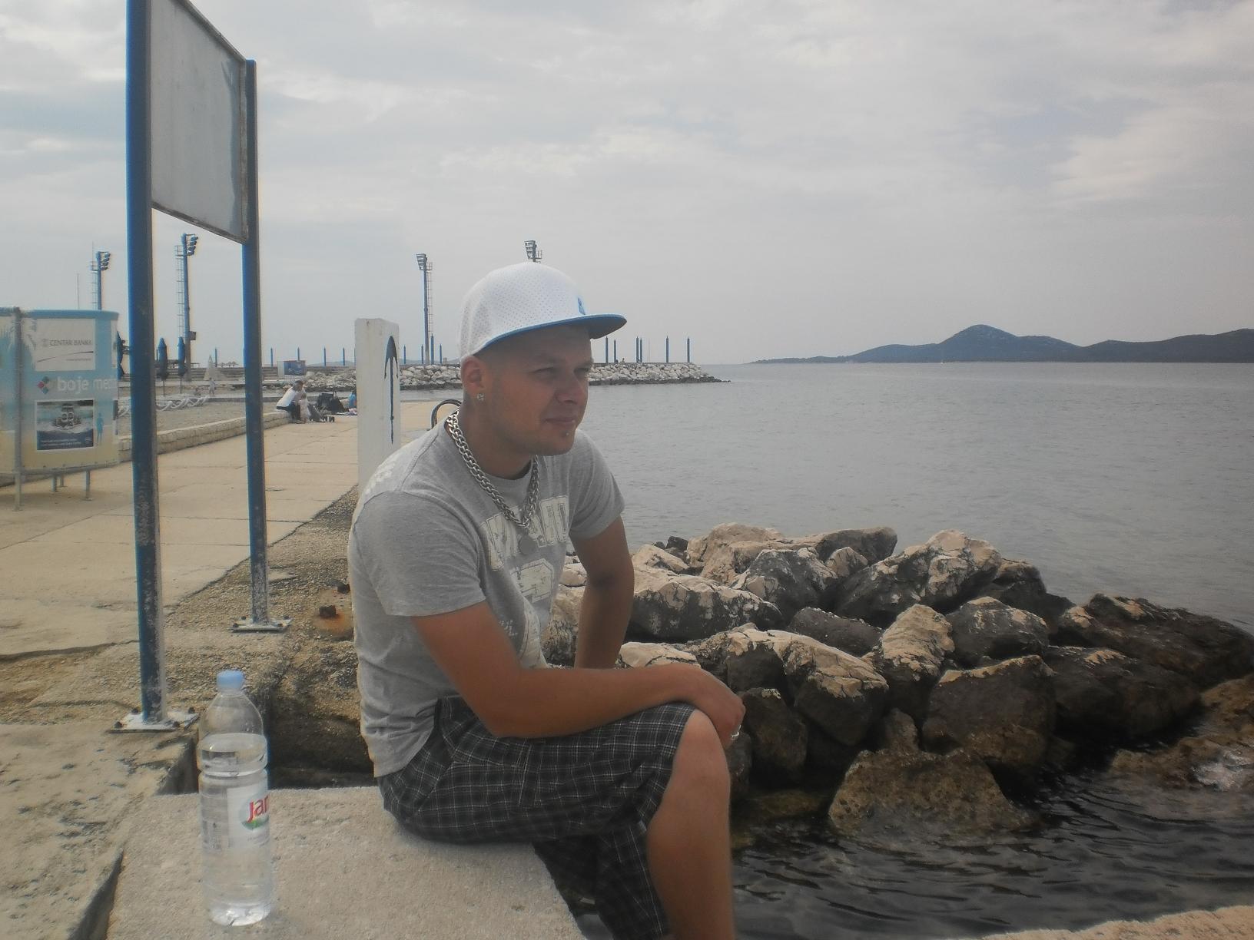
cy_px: 470
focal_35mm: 36
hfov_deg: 51.4
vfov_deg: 39.7
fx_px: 1304
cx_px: 627
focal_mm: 6.3
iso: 100
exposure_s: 1/1000
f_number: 4.6
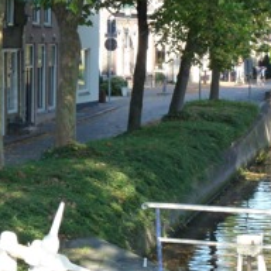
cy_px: 140
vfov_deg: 10.6
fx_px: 1461
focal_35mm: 165
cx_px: 202
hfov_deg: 10.6
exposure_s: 1/160
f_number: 4
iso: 160
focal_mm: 13.3
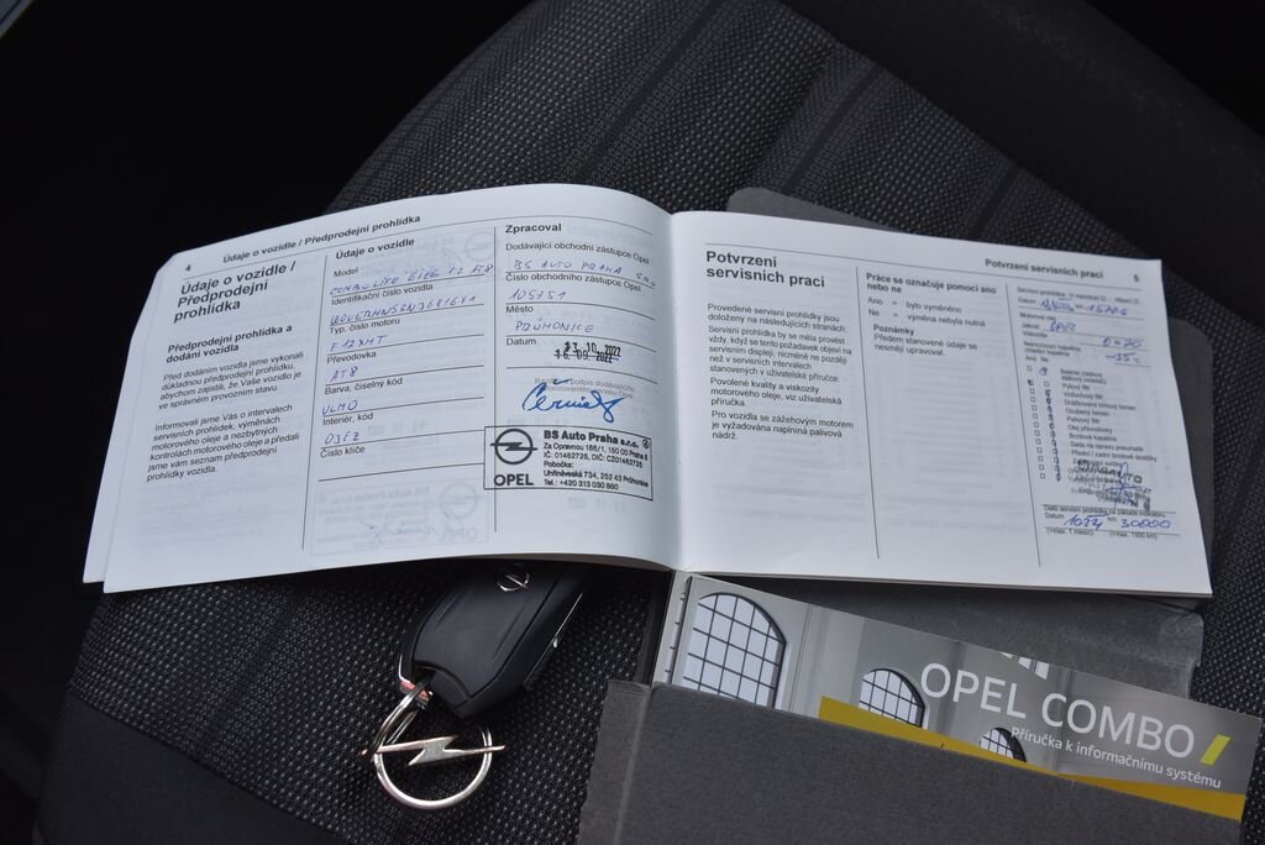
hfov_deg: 50.7
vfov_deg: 35.1
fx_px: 1336
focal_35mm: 38
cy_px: 422
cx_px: 632
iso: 500
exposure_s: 1/100
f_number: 5
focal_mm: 38
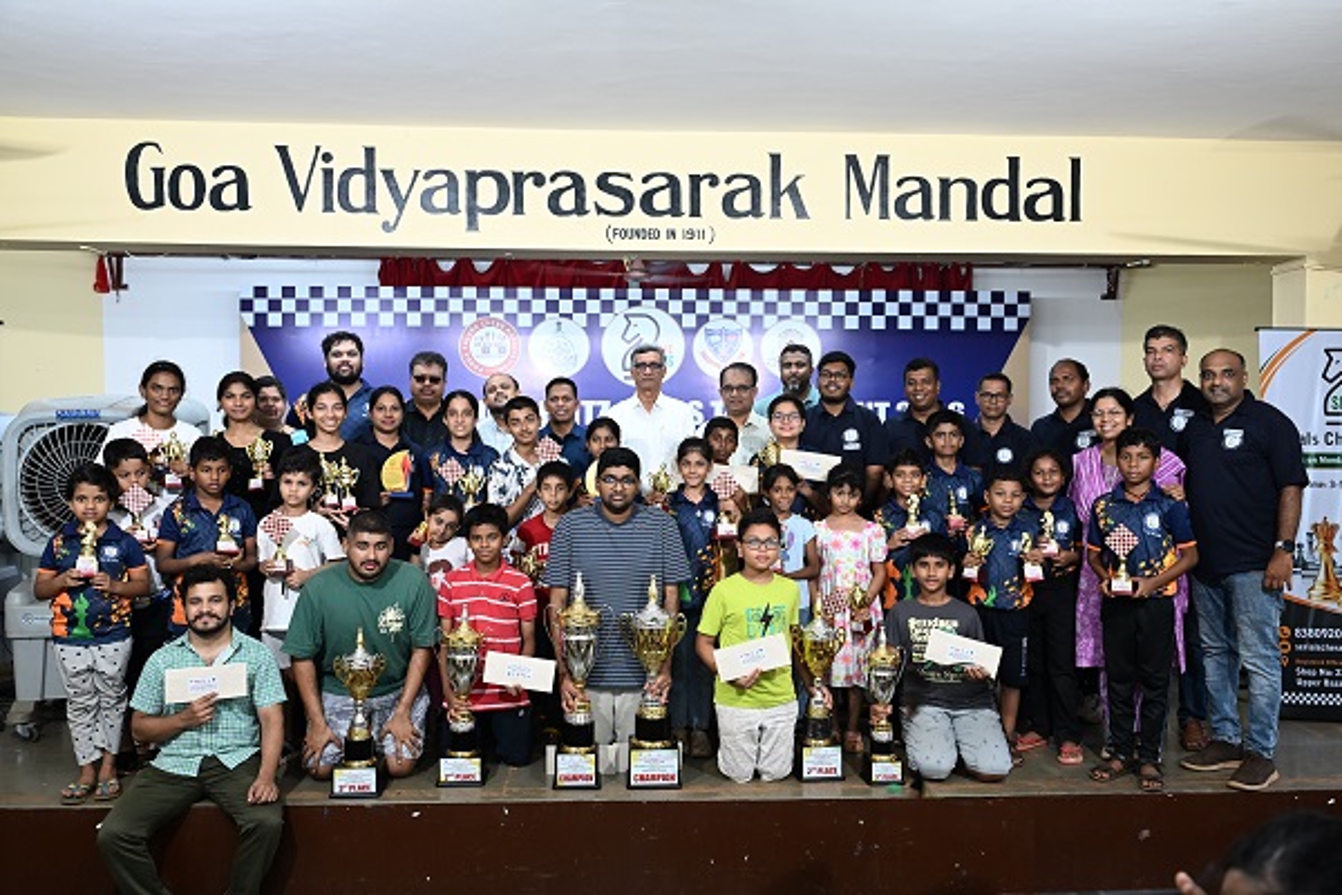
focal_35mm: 30
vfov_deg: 44.3
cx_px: 671
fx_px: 1100
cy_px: 448
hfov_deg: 62.8
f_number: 5.6
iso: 2000
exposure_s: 1/40
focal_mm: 29.5
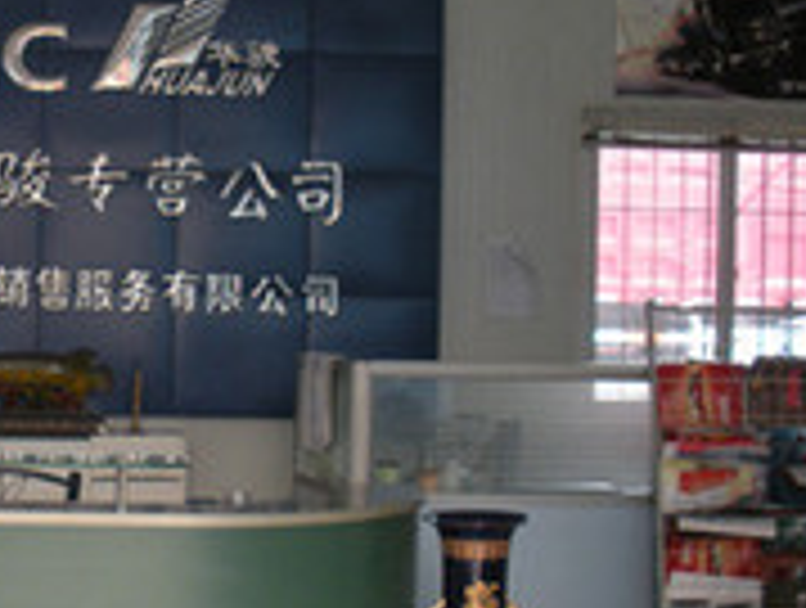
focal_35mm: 78
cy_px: 324
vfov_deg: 19.0
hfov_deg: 23.5
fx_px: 1820
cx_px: -68
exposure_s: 1/65
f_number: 3.5
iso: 181
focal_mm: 6.3
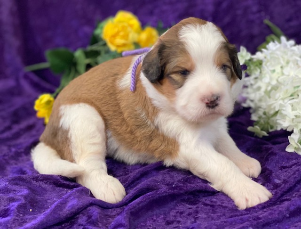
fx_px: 454
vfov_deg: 28.2
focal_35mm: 52
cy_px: 114
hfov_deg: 36.7
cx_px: 150
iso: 250
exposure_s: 1/120
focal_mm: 6
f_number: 2
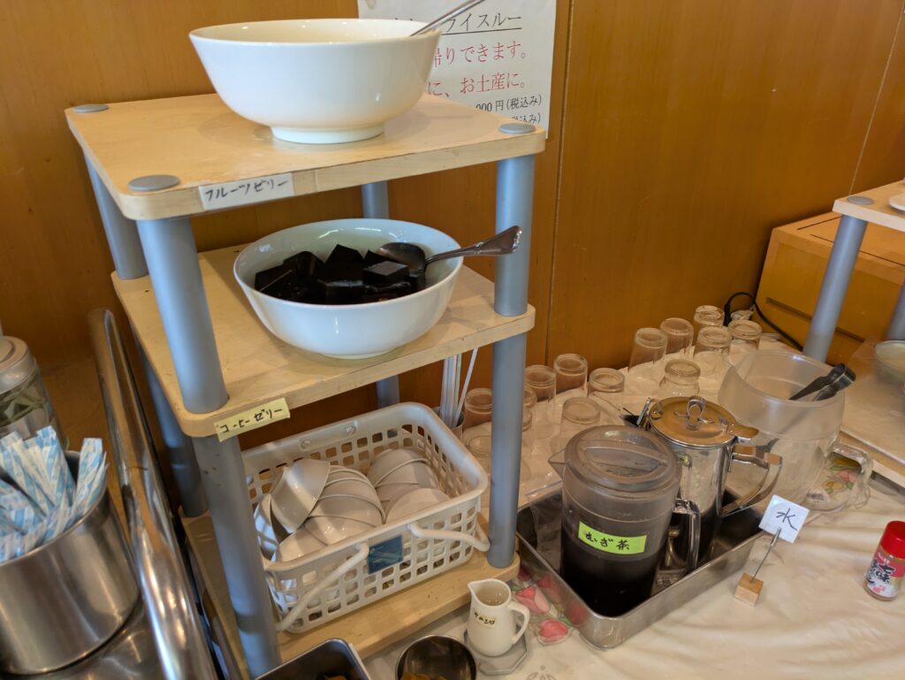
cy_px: 340
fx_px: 654
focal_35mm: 25
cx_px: 452
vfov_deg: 54.9
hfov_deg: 69.4
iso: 249
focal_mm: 5.43
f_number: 1.89
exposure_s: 1/50
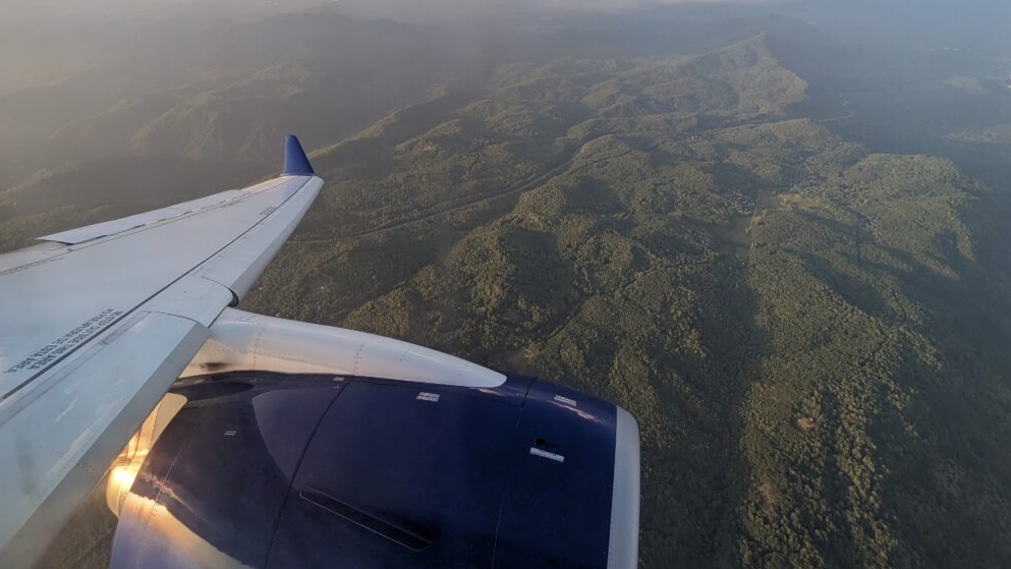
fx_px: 483
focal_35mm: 18
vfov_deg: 59.6
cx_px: 492
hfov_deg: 92.6
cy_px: 190
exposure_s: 1/452
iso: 55
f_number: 2.2
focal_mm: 2.35
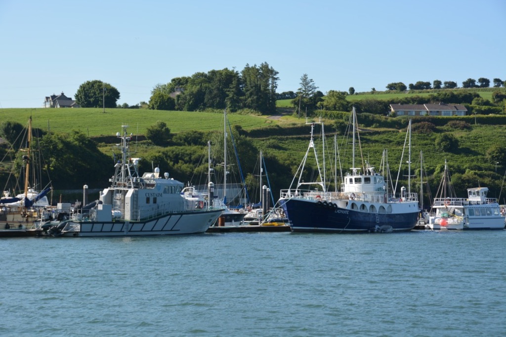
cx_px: 253
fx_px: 1371
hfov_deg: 20.9
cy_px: 168
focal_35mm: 98
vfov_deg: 14.0
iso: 140
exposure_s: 1/250
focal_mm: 65
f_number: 8
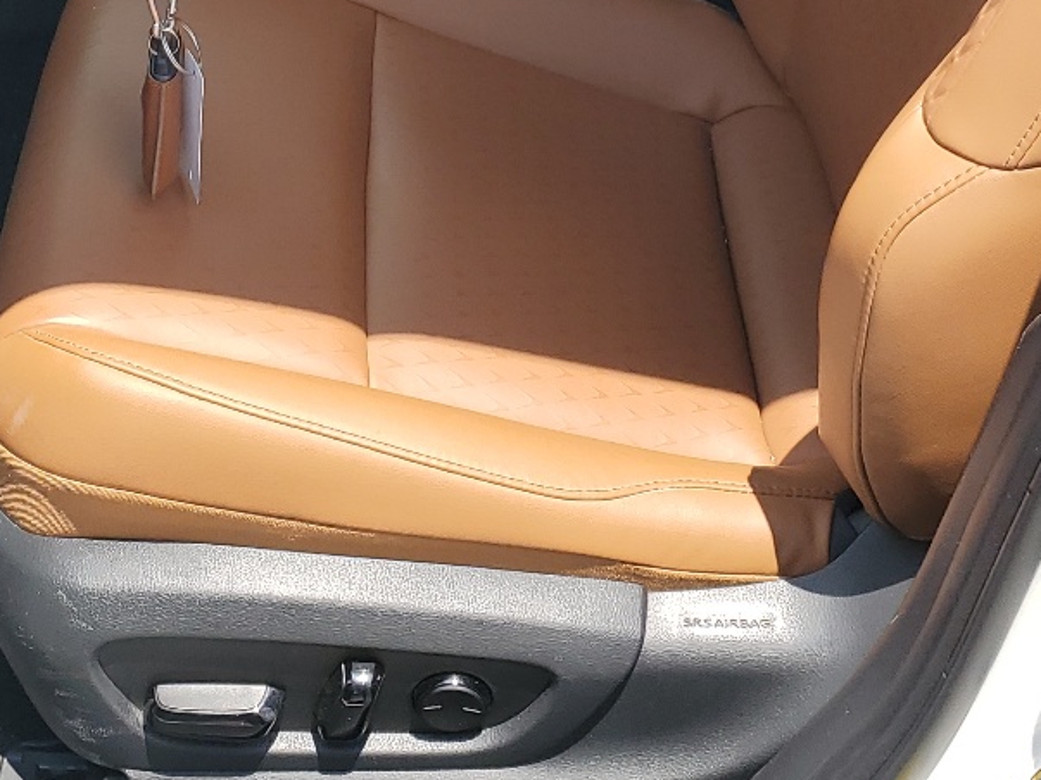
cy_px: -233
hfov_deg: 28.1
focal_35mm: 69
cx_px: 414
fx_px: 2075
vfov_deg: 19.6
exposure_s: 1/1250
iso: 50
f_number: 1.5
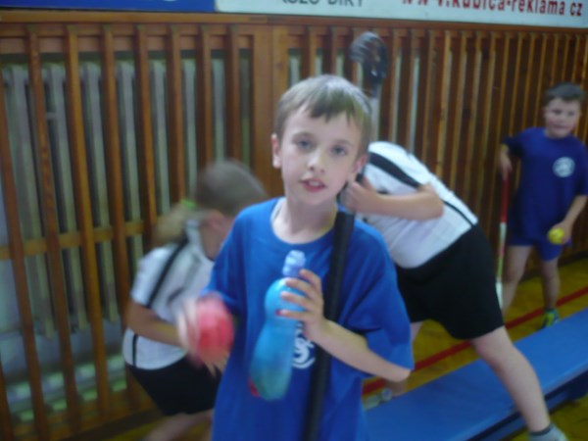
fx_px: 595
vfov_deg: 40.7
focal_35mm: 35
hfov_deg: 52.6
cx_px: 294
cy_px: 220
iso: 200
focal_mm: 5.8
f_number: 2.8
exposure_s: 1/30
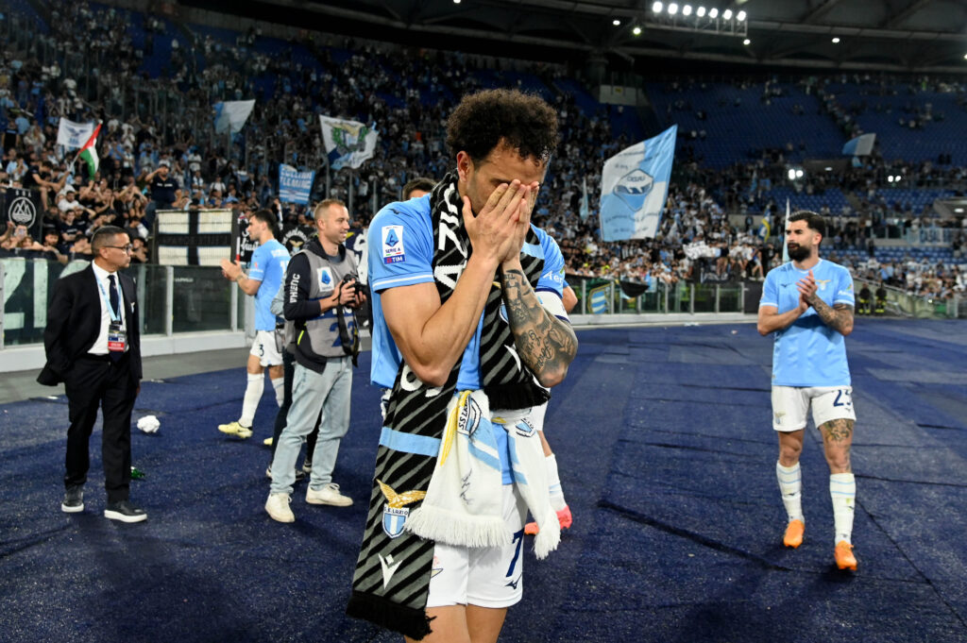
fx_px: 644
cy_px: 322
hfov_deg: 73.8
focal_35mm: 24
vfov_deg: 53.1
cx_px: 484
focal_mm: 24
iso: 2500
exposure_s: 1/800
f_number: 4
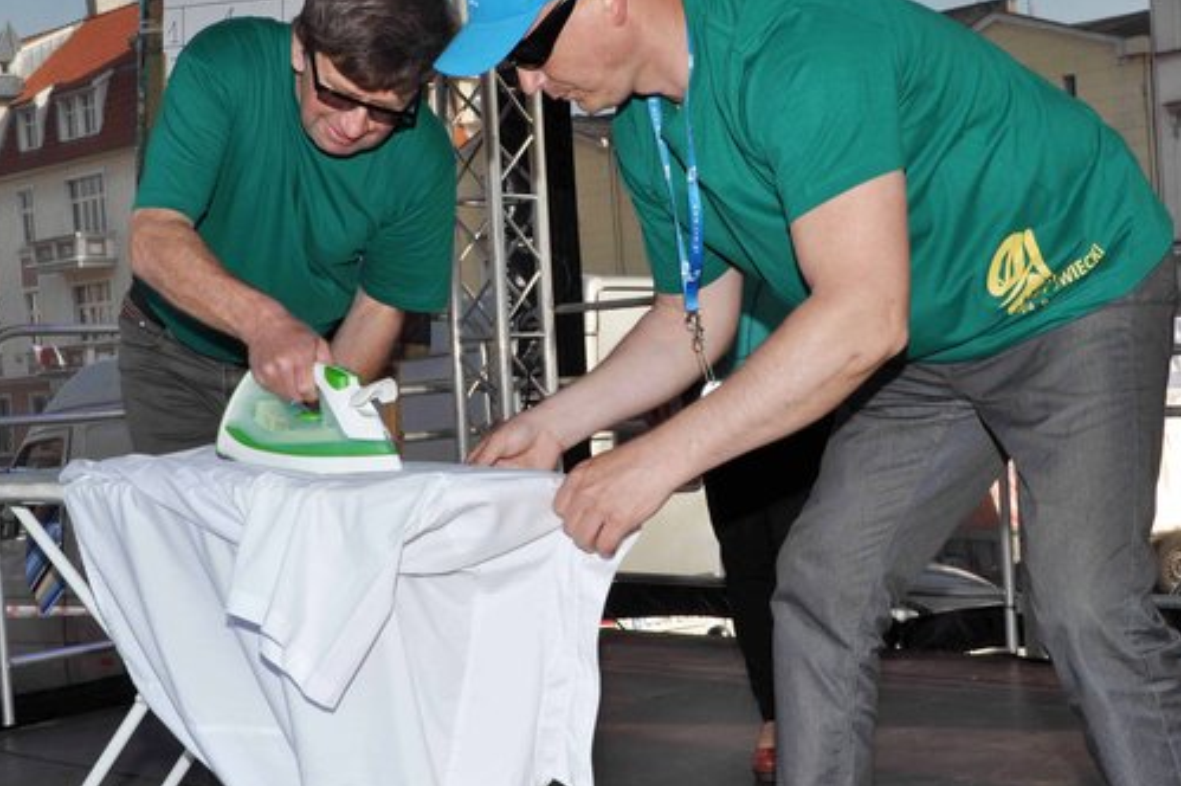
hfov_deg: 35.3
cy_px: 374
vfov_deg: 23.9
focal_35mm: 57
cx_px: 606
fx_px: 1857
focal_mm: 29
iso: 250
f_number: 16
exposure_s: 1/160
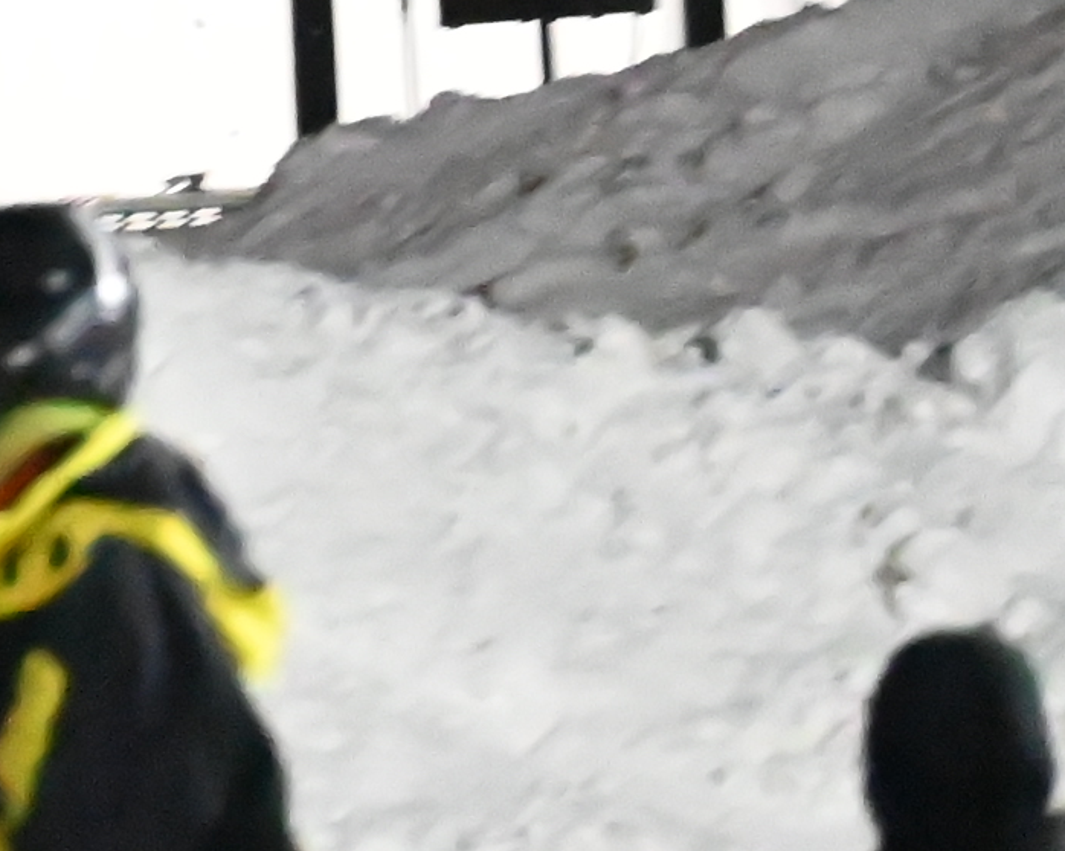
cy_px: -804
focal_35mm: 1516
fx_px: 47771
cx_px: -2119
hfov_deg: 1.3
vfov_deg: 1.0
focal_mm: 180
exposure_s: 1/640
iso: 18000
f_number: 2.8
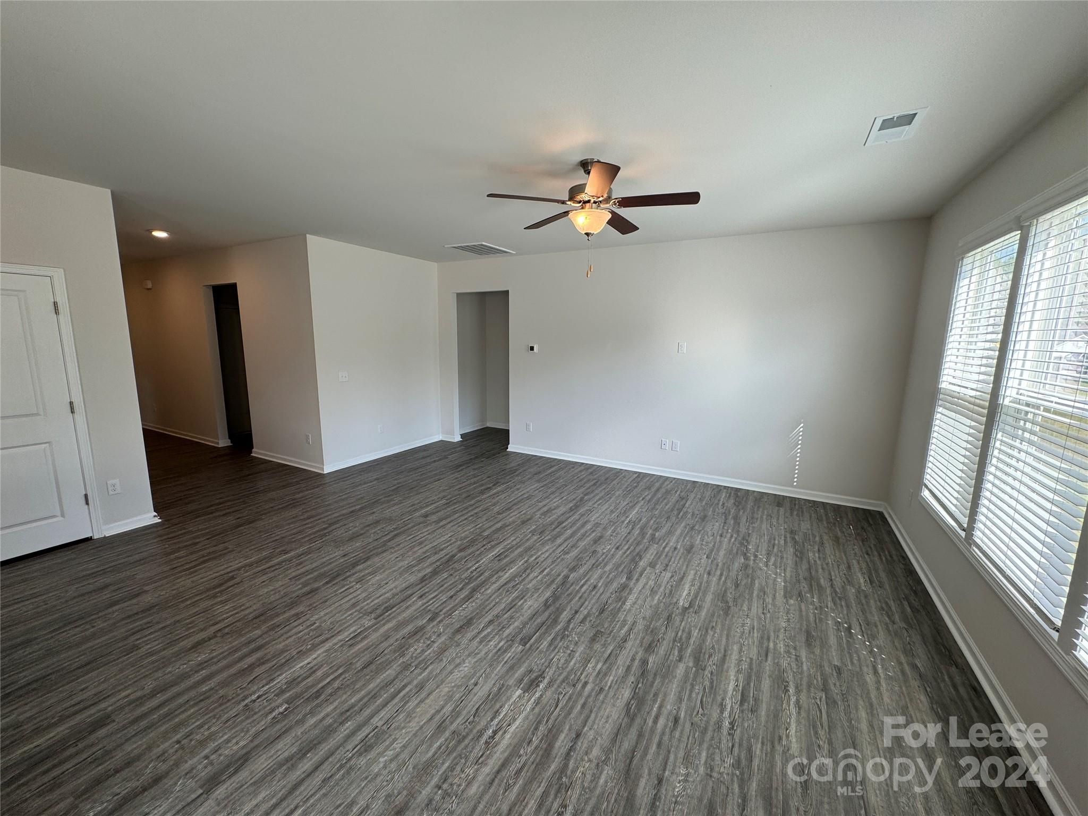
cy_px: 408
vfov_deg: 85.7
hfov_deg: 102.1
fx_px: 440
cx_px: 544
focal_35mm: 14
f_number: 2.2
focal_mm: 2.22
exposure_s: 1/133
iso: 40
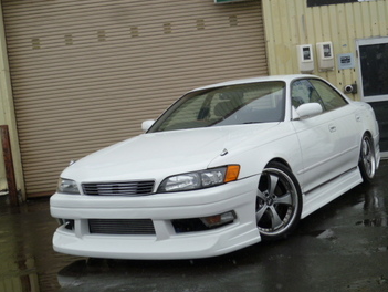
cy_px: 163
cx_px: 208
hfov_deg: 38.9
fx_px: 550
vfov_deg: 29.7
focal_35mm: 49
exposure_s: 1/500
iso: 80
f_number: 4
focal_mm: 7.4
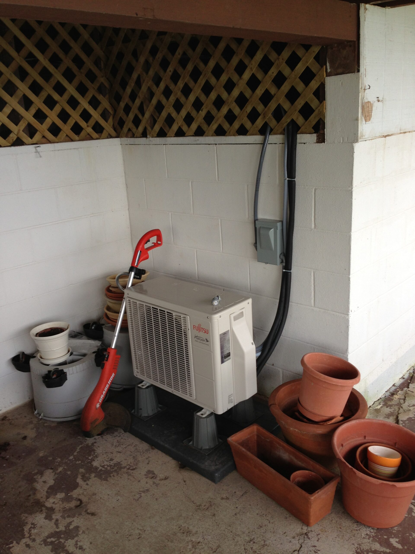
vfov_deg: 55.4
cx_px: 208
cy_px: 277
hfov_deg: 42.9
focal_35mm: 33
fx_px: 528
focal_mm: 4.13
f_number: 2.4
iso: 50
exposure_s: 1/128
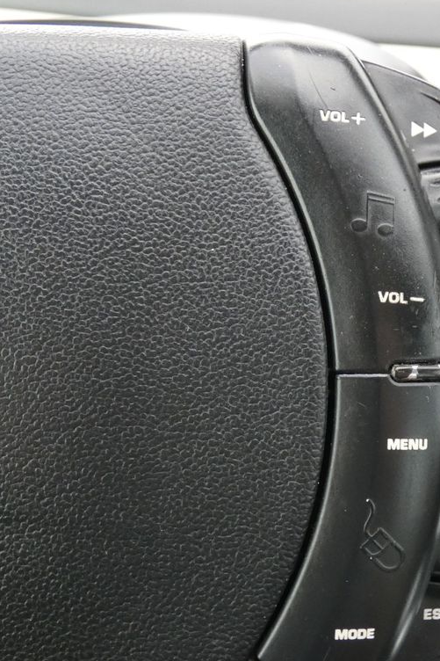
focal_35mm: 51
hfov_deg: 26.4
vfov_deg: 38.9
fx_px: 935
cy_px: 330
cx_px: 280
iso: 500
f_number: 3.5
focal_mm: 6.5
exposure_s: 1/80
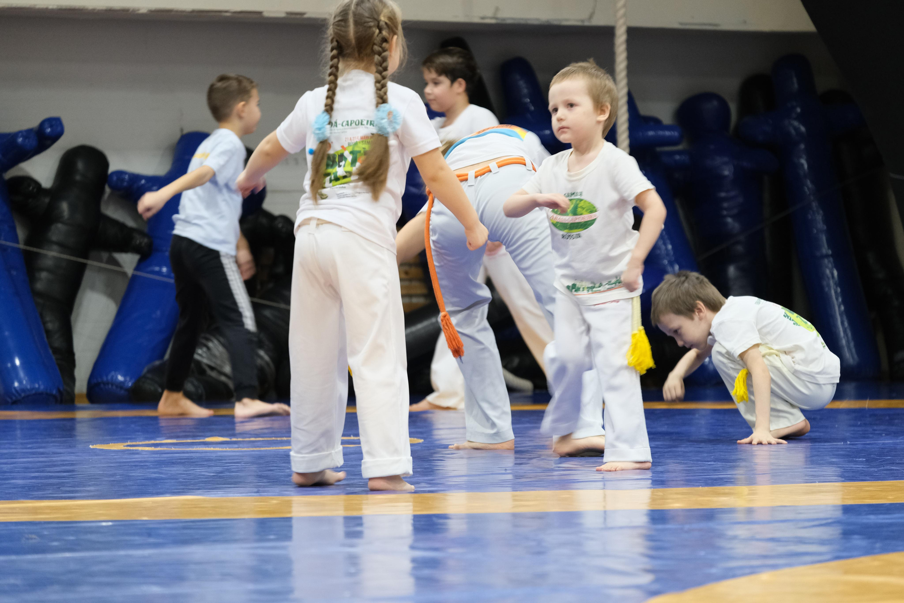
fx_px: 4821
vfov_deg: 7.2
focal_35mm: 192
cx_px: 452
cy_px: 302
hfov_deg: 10.7
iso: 1600
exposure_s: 1/70
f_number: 4.4
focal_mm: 128
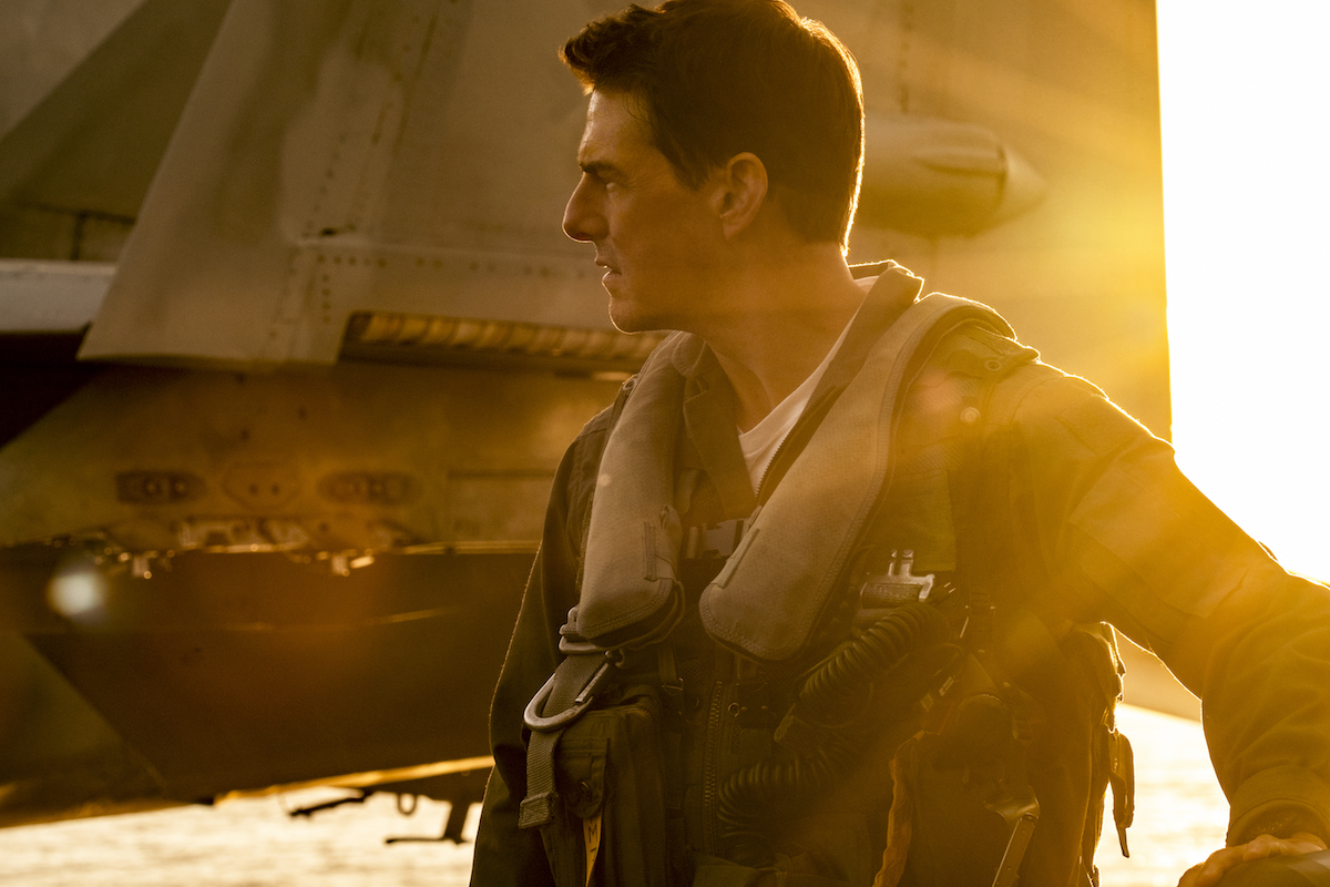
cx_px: 665
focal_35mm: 150
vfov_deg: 9.1
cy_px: 444
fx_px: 5541
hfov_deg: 13.7
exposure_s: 1/250
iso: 640
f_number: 9
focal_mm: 100
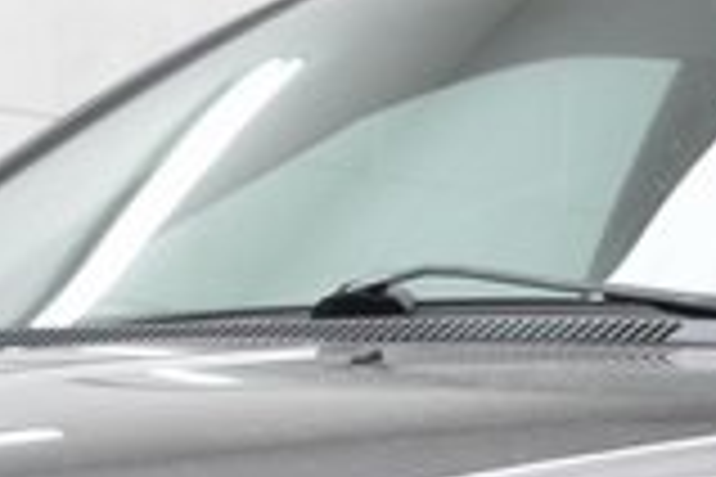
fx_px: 5971
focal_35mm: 300
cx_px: 639
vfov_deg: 4.5
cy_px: 1091
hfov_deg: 6.8
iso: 400
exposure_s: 1/100
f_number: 5
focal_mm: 31
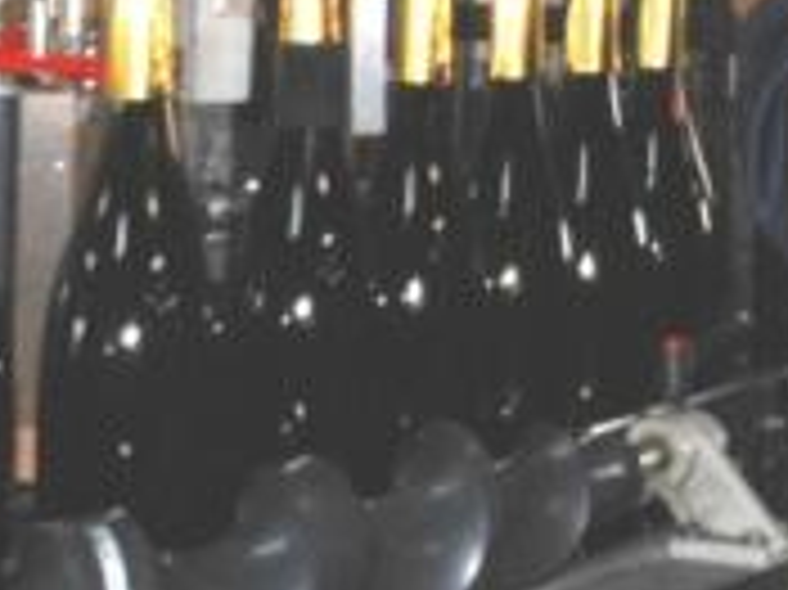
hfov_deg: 16.9
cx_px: 711
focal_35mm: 115
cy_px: -90
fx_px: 2616
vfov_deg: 12.6
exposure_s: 1/30
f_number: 4.6
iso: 200
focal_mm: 8.1
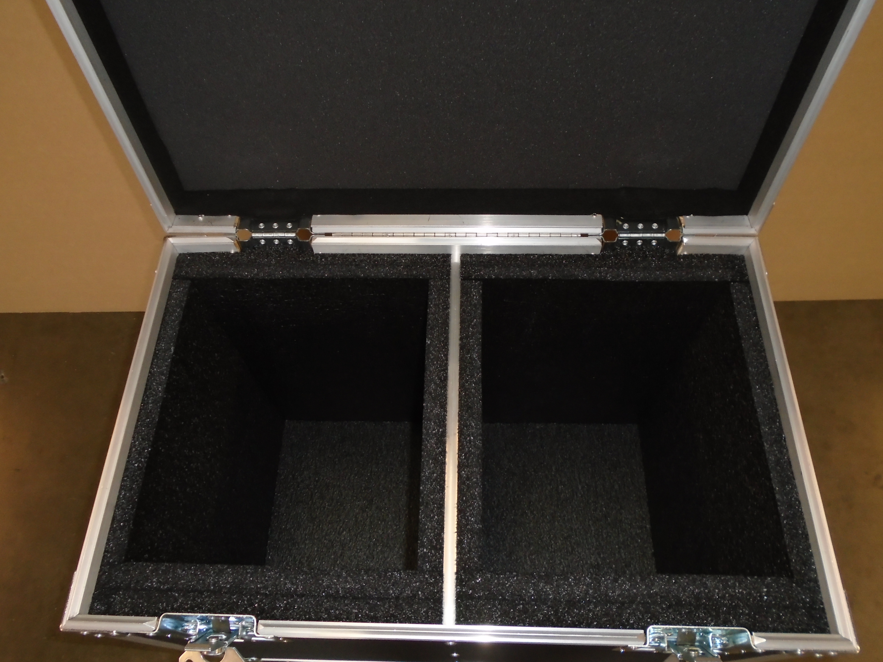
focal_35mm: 26
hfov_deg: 67.3
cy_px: 331
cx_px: 442
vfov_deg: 53.1
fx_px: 663
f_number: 3.2
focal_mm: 4.6
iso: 200
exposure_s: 1/30
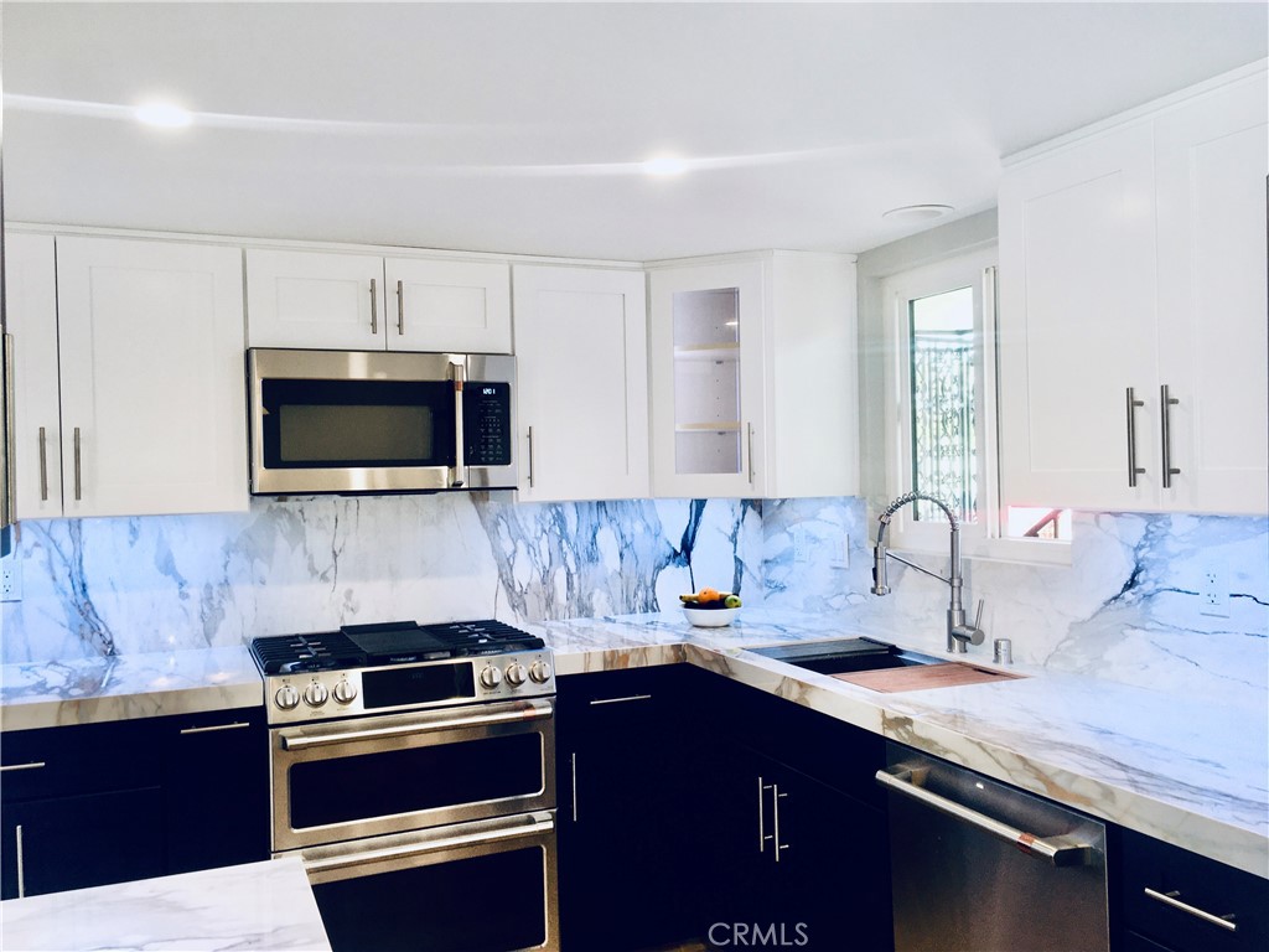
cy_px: 476
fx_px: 1063
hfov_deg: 61.7
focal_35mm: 29
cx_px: 634
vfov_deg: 48.2
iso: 25
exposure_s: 1/35
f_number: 2.2
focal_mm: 4.15
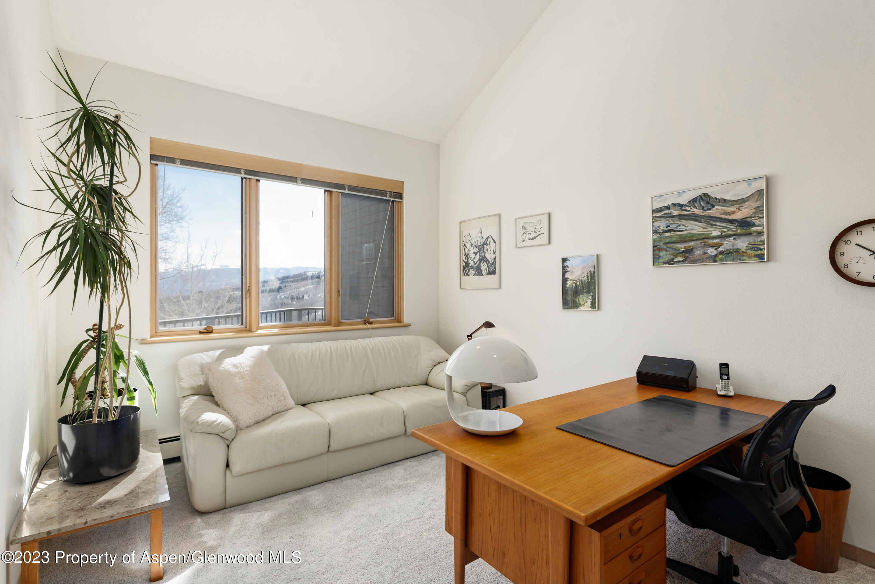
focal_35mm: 17
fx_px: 413
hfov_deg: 93.3
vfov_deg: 70.5
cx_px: 438
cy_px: 292
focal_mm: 17
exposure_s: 1/25
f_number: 7.1
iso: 160
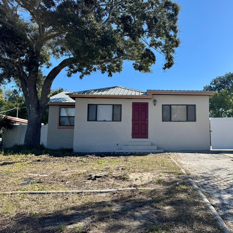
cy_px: 116
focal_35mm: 29
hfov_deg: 54.9
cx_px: 147
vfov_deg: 55.6
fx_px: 221
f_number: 1.78
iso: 80
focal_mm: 6.76
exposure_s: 1/3247
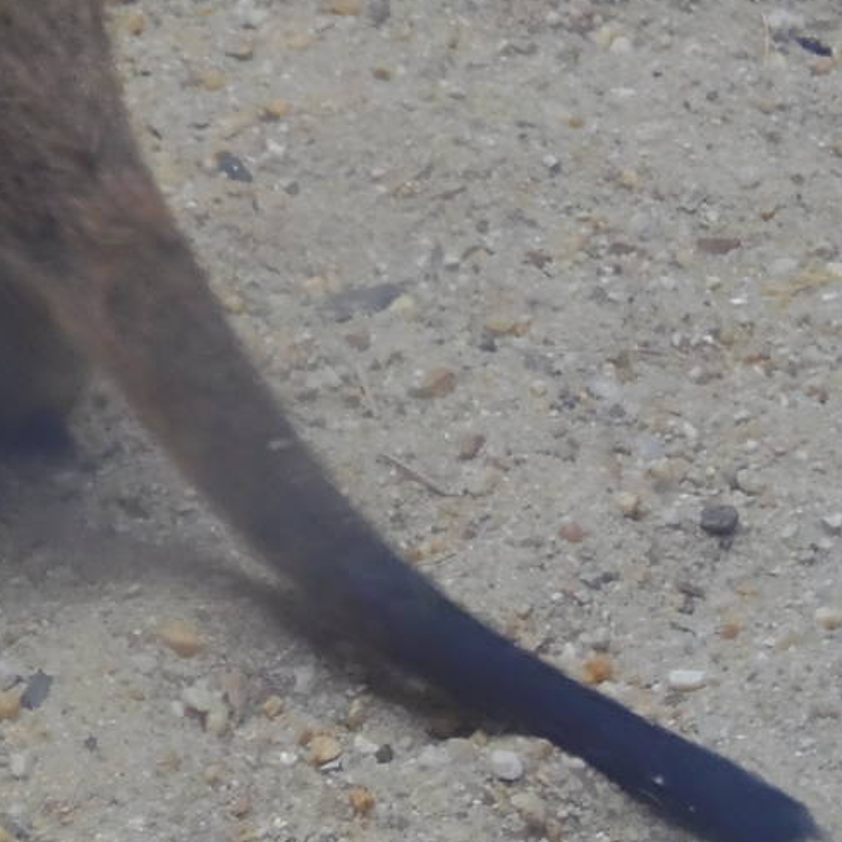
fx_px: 7871
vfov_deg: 6.1
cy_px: 125
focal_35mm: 286
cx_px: -503
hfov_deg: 6.0
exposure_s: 1/30
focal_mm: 18.4
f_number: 4.4
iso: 200
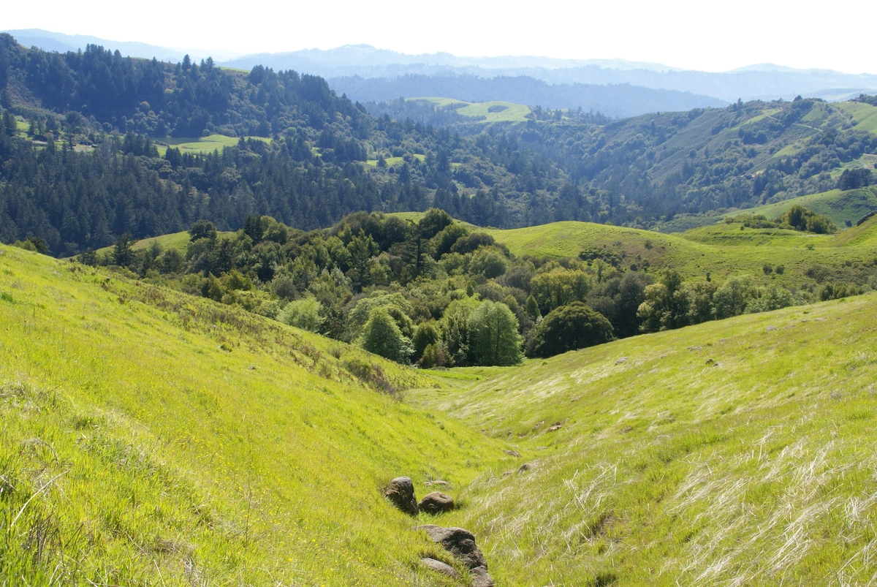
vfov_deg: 29.9
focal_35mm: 45
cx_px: 438
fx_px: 1097
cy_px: 294
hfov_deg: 43.6
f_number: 11
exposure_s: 1/80
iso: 100
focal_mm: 30
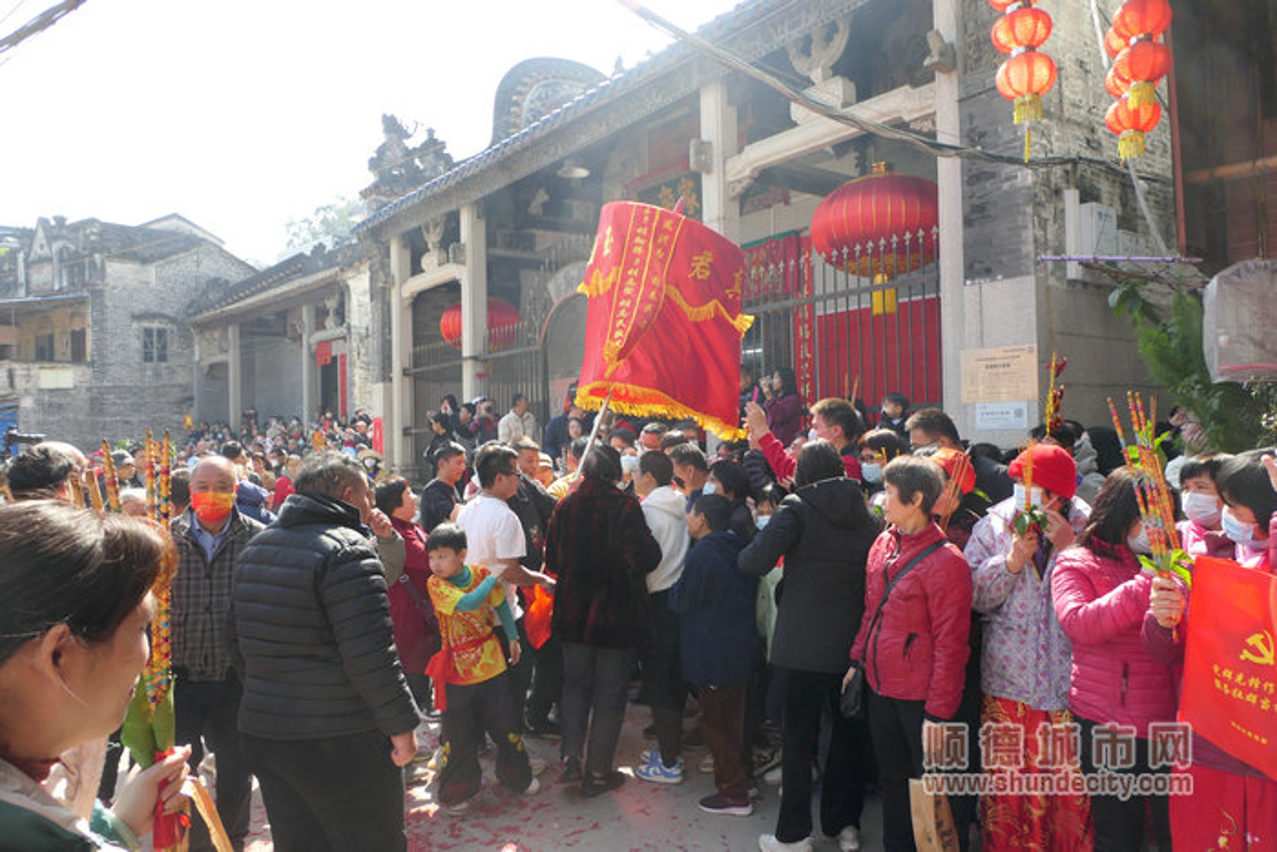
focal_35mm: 24
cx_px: 638
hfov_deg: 73.7
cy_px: 426
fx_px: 851
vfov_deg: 53.2
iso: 125
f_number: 4
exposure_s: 1/200
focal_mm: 8.8
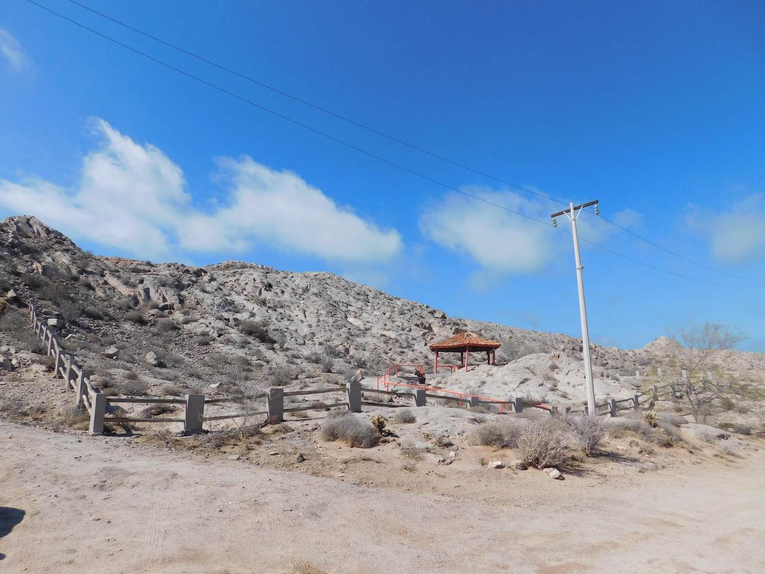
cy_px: 287
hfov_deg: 73.9
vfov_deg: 58.9
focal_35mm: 23
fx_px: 508
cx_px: 382
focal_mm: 4
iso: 125
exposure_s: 1/800
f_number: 6
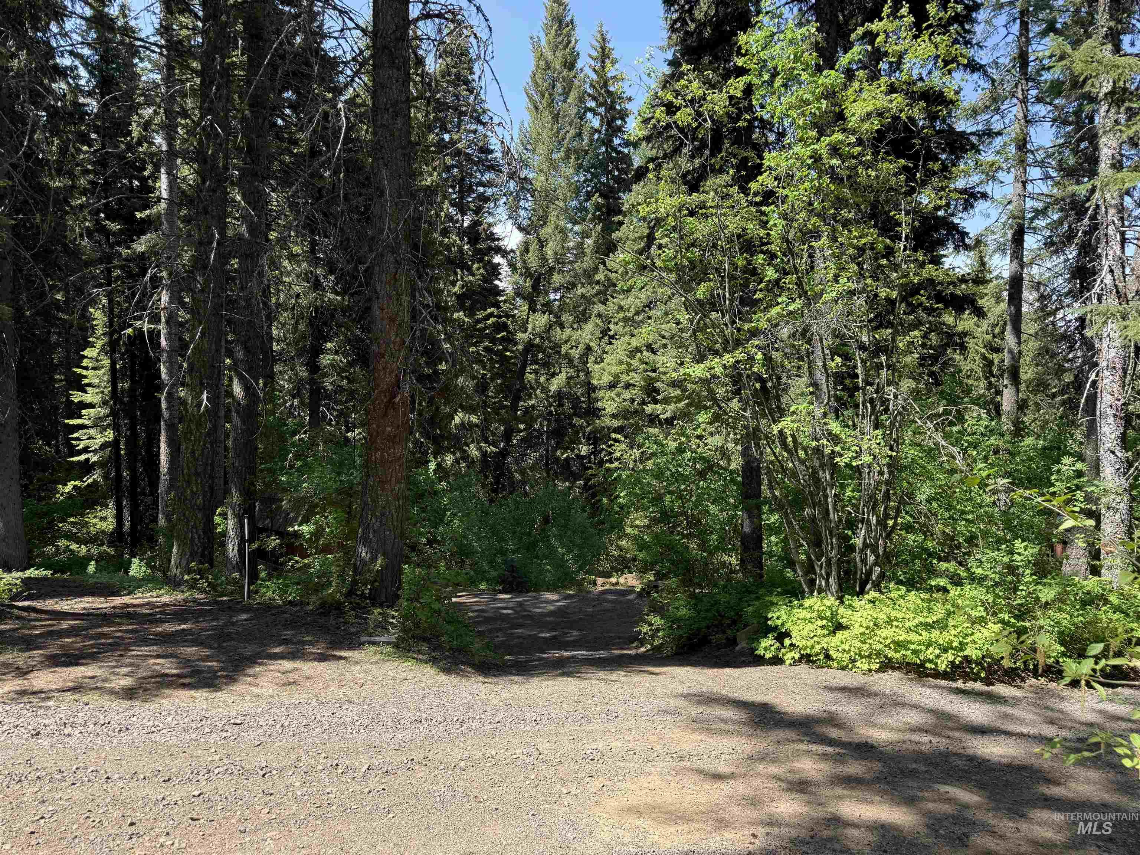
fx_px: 790
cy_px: 428
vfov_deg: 56.8
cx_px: 570
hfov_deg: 71.6
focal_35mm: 24
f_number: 1.78
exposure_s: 1/878
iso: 80
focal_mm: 6.76
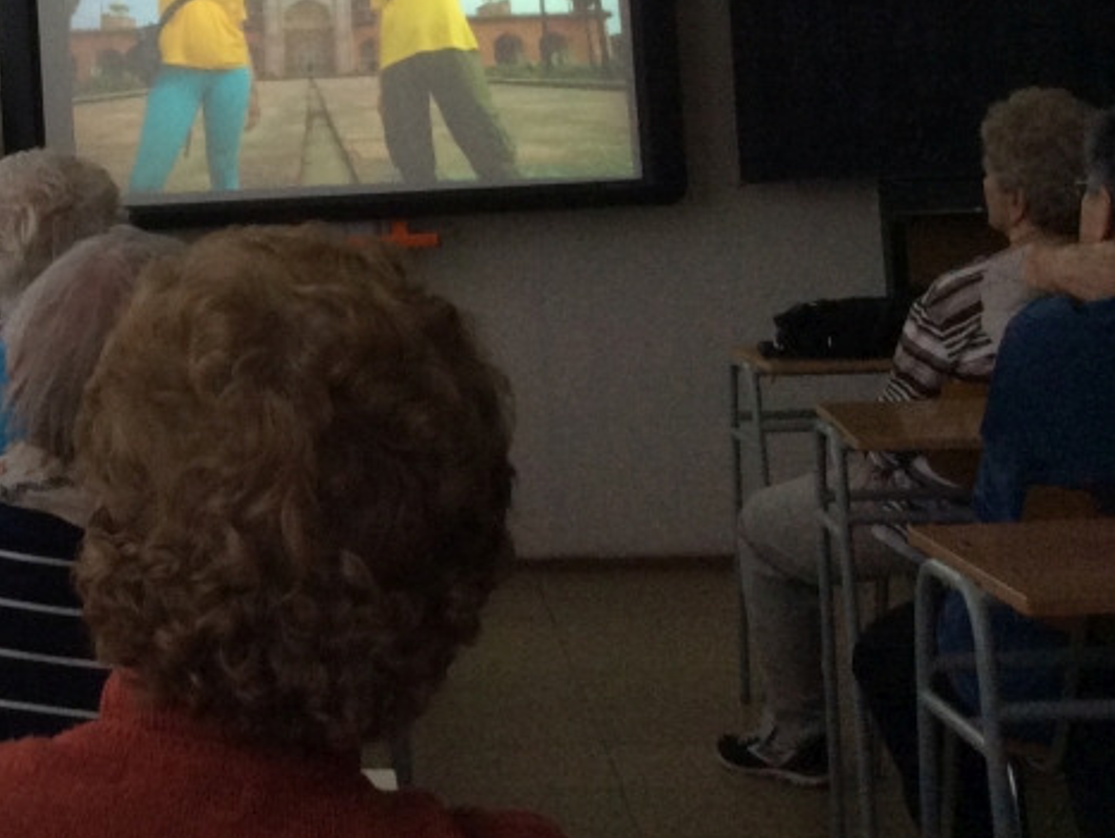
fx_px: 2256
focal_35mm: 70
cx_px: 53
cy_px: -11
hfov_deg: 26.5
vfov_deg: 20.3
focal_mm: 3.3
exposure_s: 1/24
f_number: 2.4
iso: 100
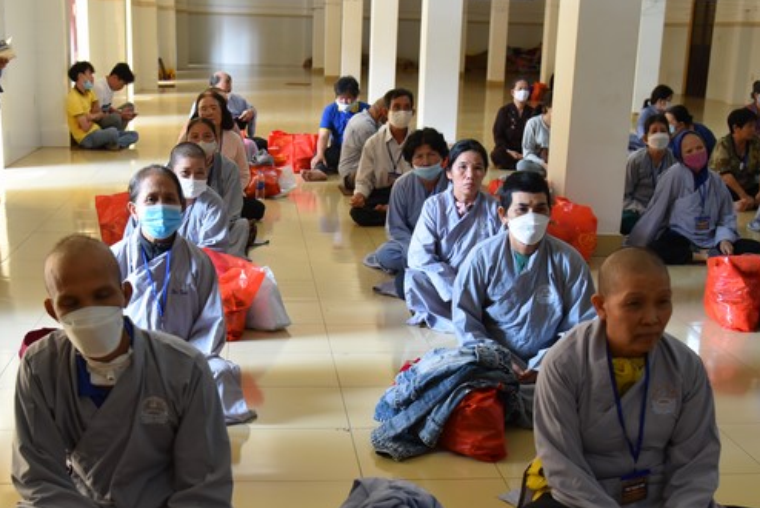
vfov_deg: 27.0
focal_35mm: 50
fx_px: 1056
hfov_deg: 39.6
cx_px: 358
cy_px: 305
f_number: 4.5
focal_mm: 38
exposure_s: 1/80
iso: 1600
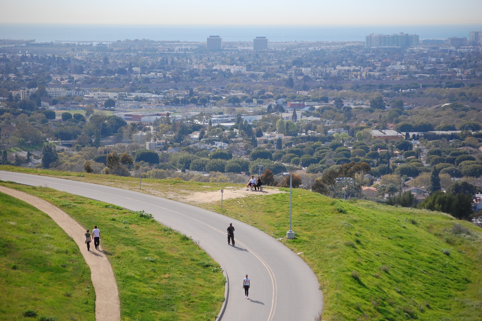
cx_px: 241
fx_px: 1846
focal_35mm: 138
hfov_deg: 14.9
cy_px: 160
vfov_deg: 9.9
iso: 400
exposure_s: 1/1600
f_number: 4.5
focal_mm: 92
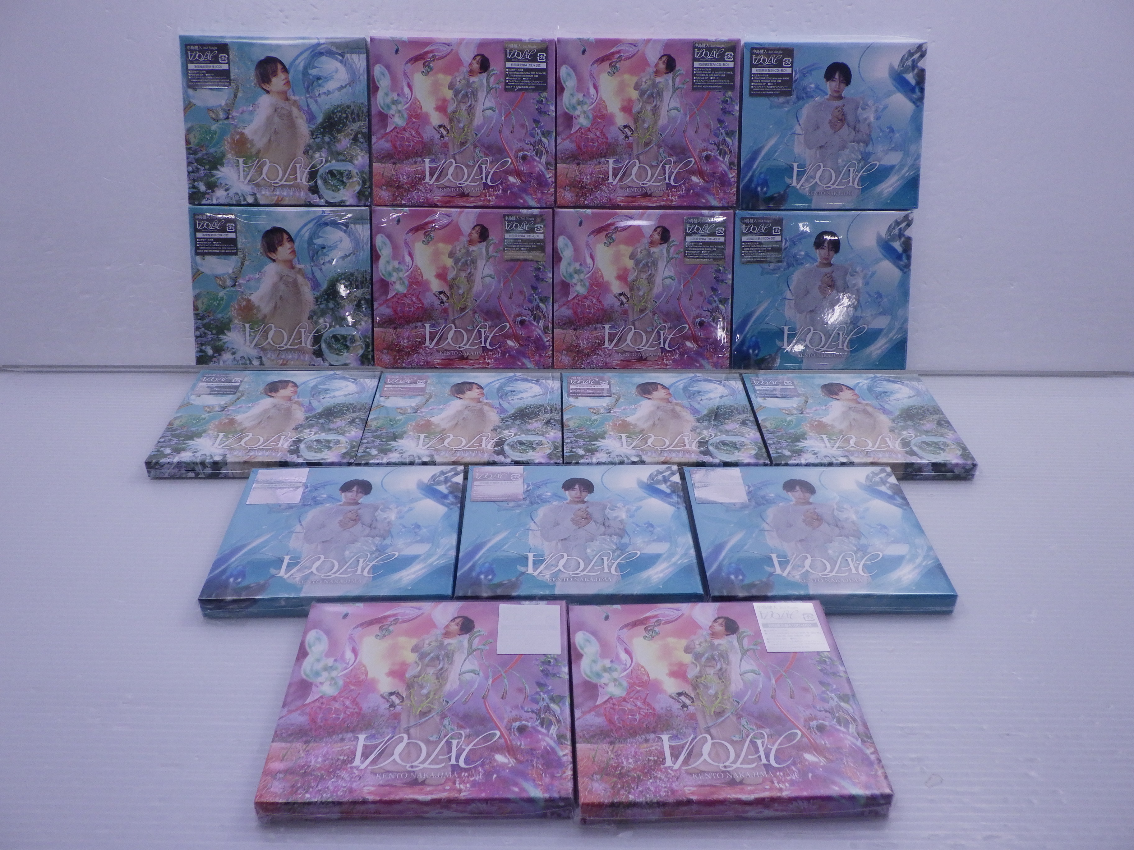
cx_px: 567
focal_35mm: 28
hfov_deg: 63.4
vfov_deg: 49.7
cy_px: 425
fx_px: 917
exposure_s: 1/100
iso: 250
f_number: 3.5
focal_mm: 5
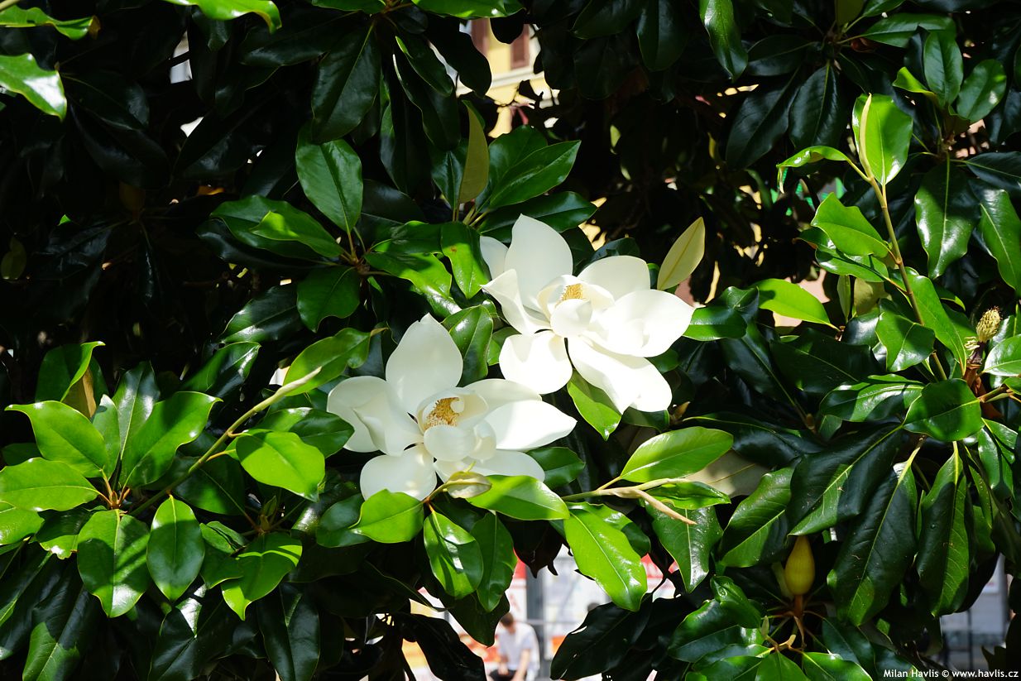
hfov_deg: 28.8
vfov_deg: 19.5
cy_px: 340
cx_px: 510
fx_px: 1985
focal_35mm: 70
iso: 100
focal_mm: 70
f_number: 10
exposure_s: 1/125
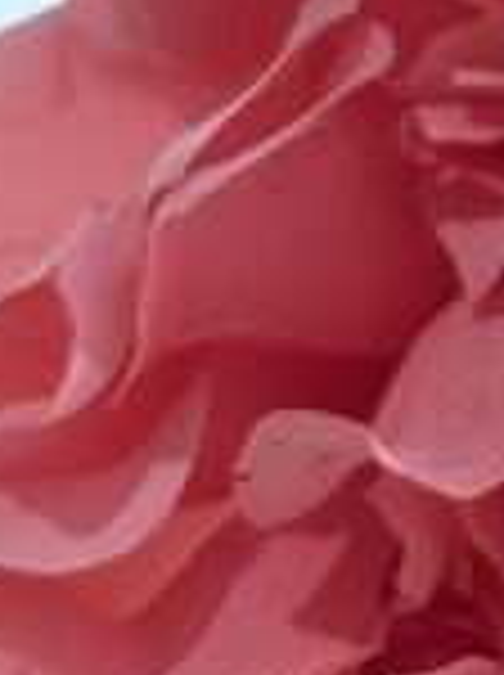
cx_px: 1318
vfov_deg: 6.9
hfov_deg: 5.1
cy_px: -742
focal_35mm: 278
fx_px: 5412
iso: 80
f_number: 1.6
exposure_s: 1/50
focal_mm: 5.96
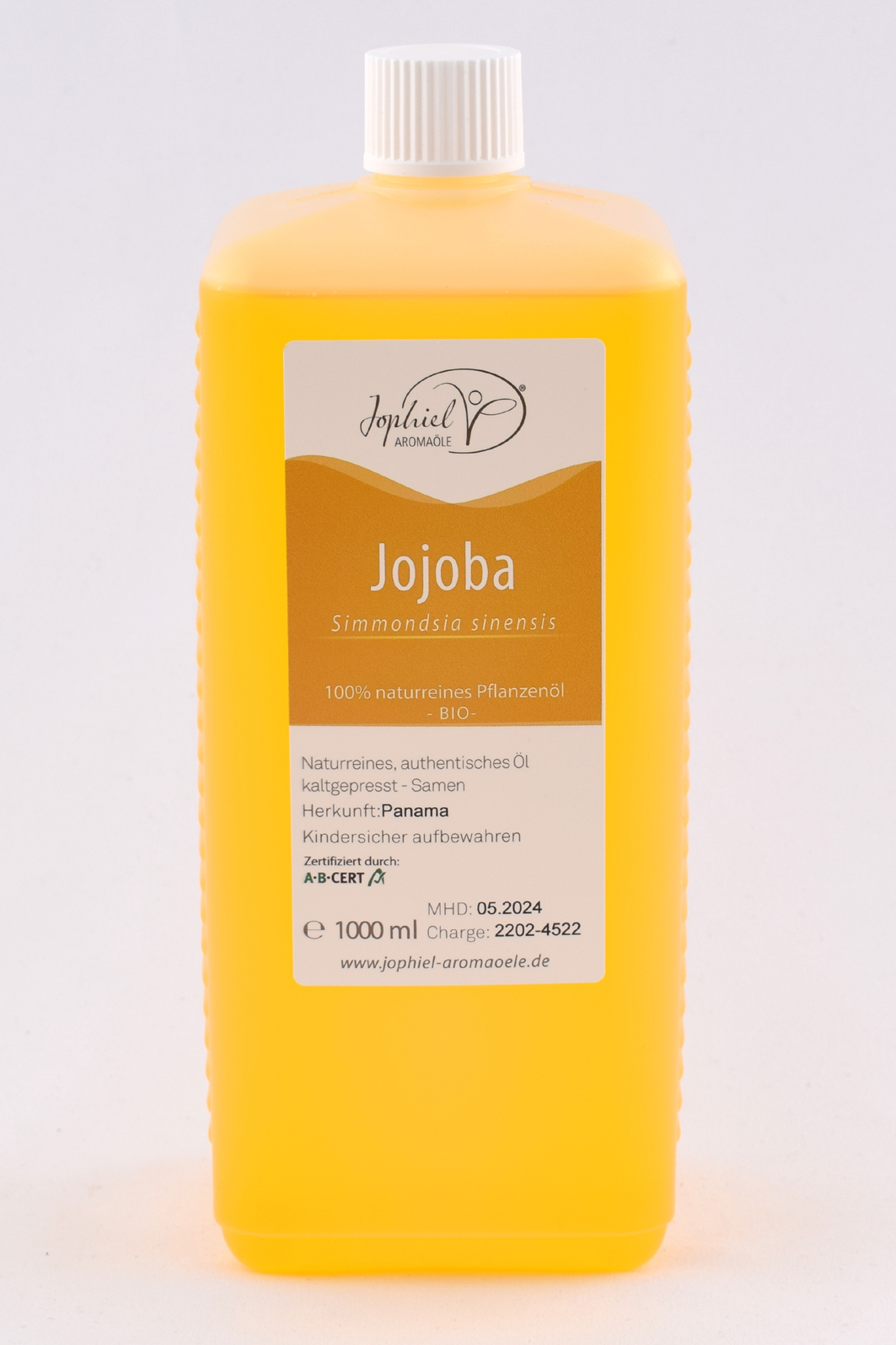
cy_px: 672
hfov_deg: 21.6
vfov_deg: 31.9
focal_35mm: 63
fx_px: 2352
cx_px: 448
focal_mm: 42
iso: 100
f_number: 9
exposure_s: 1/100
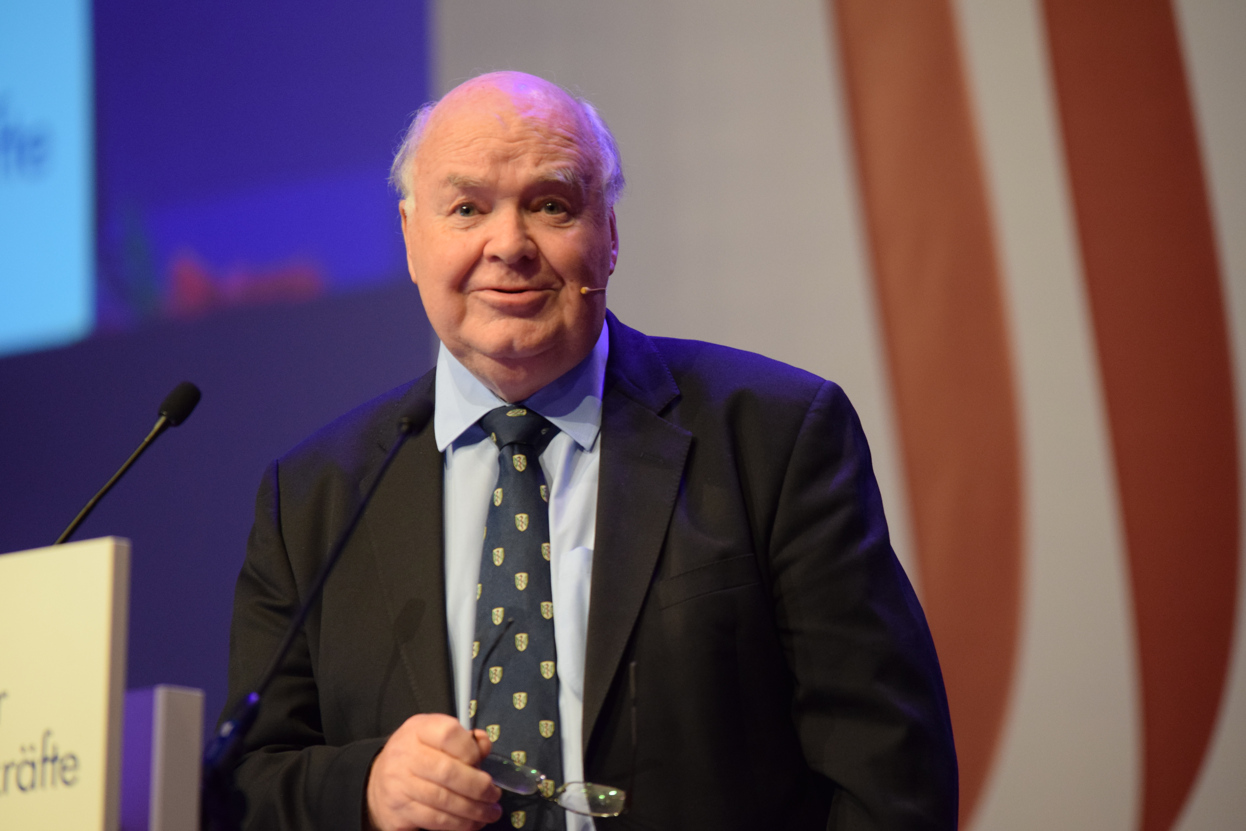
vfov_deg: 6.1
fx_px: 7787
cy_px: 416
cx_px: 623
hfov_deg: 9.1
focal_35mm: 225
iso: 1600
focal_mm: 150
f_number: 2.8
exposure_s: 1/250
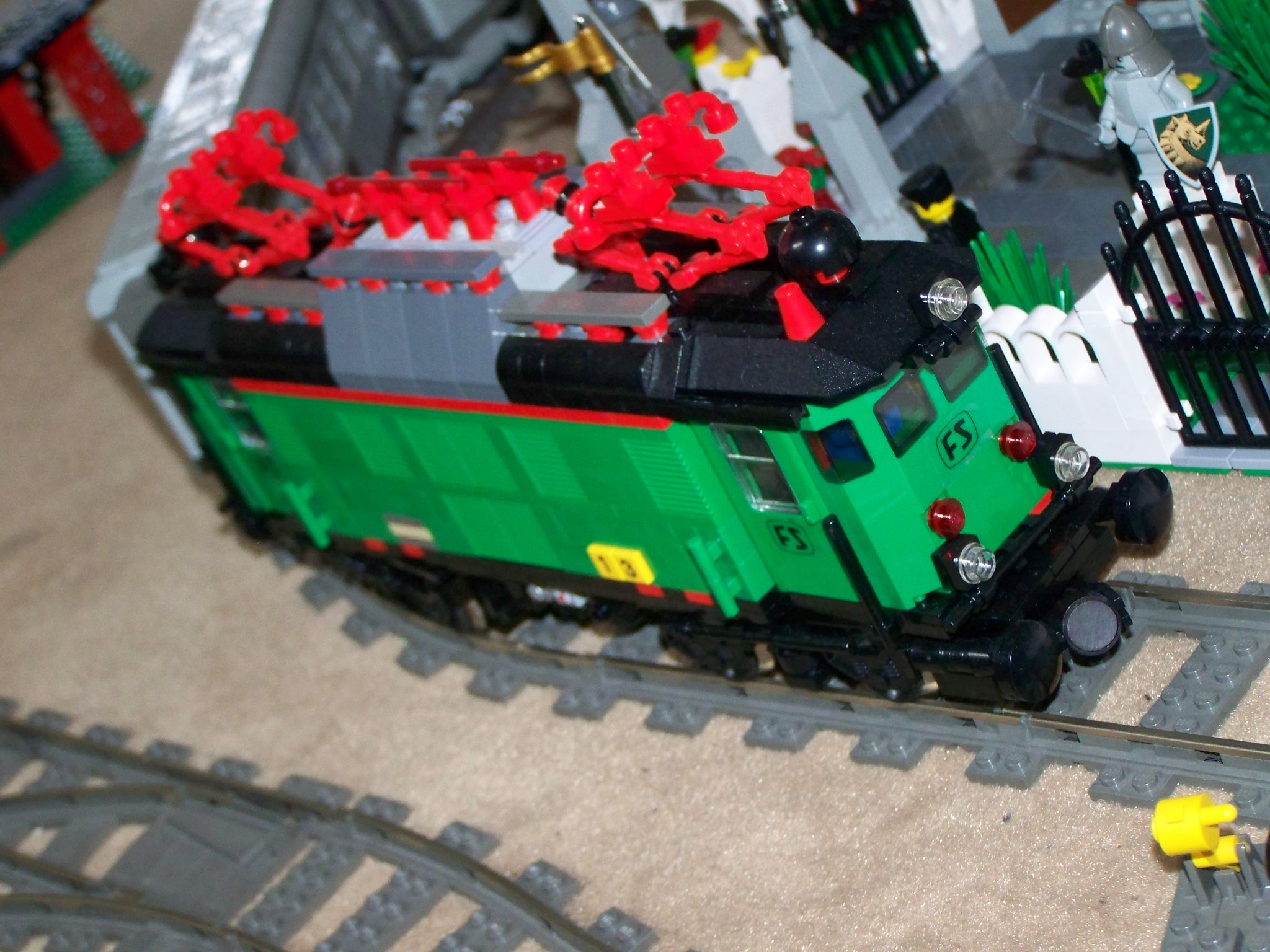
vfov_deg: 19.6
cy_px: 476
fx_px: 2752
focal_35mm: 75
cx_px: 635
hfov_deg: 26.0
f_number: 3.2
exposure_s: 1/40
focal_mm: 12.5
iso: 200
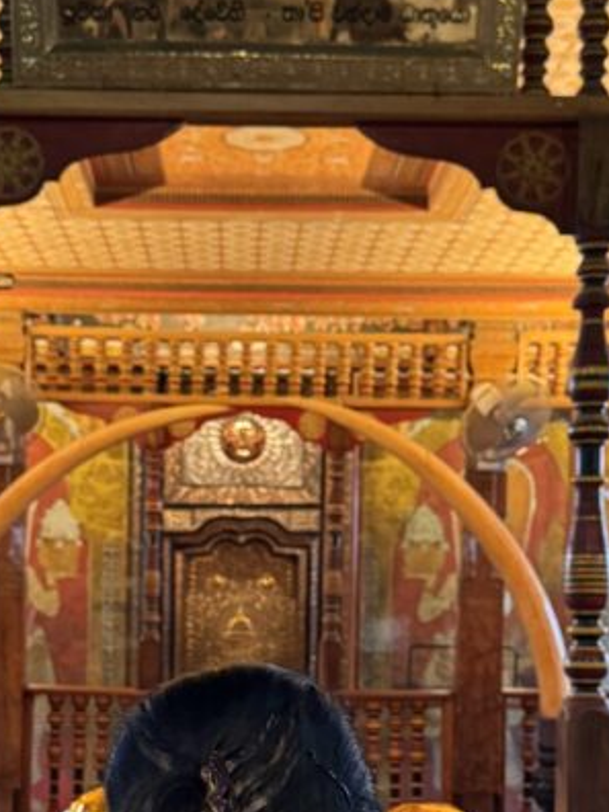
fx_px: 1454
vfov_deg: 30.4
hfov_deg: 23.7
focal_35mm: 62
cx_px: 299
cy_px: 662
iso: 800
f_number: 1.78
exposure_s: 1/50
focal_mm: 6.76
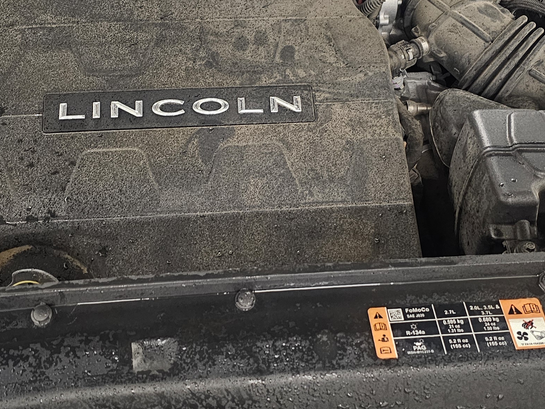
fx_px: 929
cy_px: 138
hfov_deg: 32.7
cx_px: 271
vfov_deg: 24.7
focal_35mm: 59
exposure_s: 1/24
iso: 800
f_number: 1.7
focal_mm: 6.3
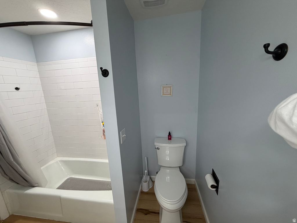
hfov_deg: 102.1
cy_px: 112
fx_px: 120
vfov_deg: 85.7
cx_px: 148
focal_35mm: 14
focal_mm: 2.22
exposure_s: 1/120
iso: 200
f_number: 2.2
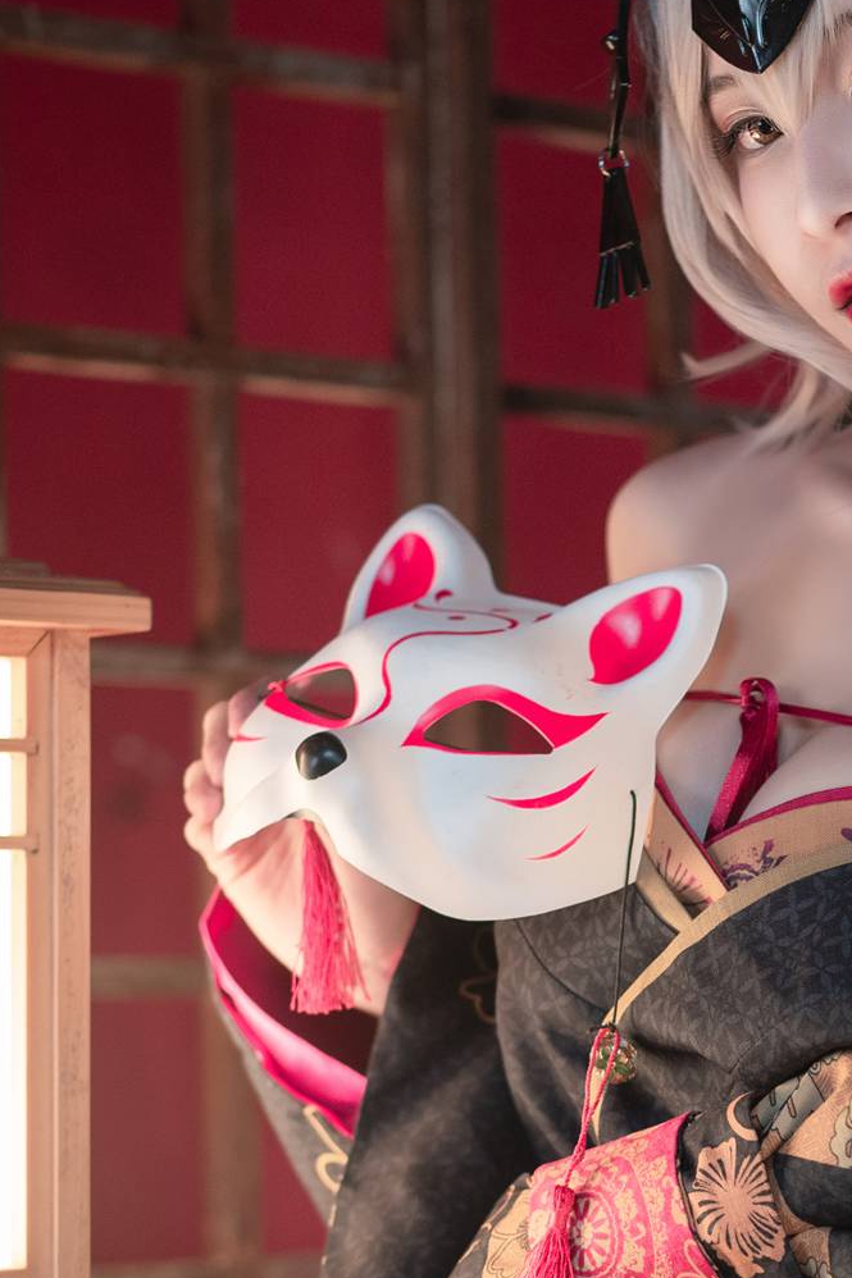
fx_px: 4403
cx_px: 942
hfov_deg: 10.9
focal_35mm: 124
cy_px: 871
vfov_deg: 16.5
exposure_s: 1/100
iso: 1000
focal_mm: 55
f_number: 2.2
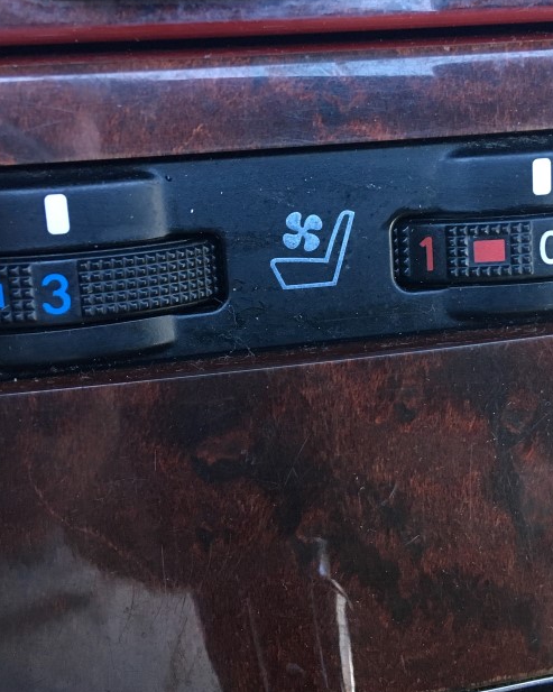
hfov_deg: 31.9
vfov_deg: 39.5
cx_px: 340
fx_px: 962
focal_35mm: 47
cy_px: 293
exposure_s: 1/30
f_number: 2.2
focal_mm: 4.15
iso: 125
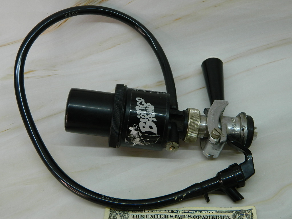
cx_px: 146
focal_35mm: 57
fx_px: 481
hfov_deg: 33.8
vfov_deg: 25.7
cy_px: 110
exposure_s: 1/50
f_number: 3.8
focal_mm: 10.2
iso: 100
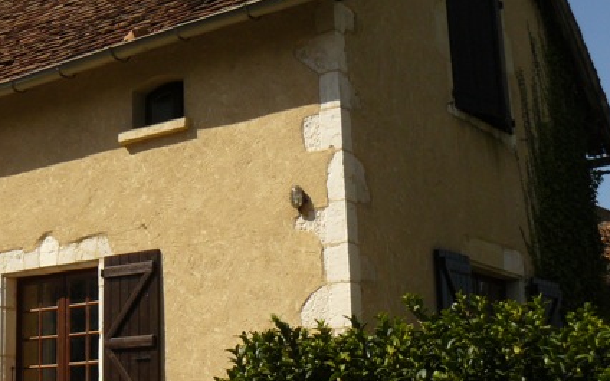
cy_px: 196
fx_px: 1197
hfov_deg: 27.6
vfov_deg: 18.1
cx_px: 68
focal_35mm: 72
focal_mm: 6
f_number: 6.3
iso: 100
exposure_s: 1/400
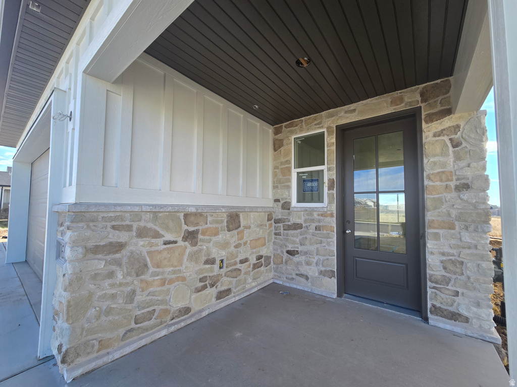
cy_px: 194
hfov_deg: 106.2
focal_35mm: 13
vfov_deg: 89.9
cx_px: 258
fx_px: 194
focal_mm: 2.2
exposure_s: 1/461
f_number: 2.2
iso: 50
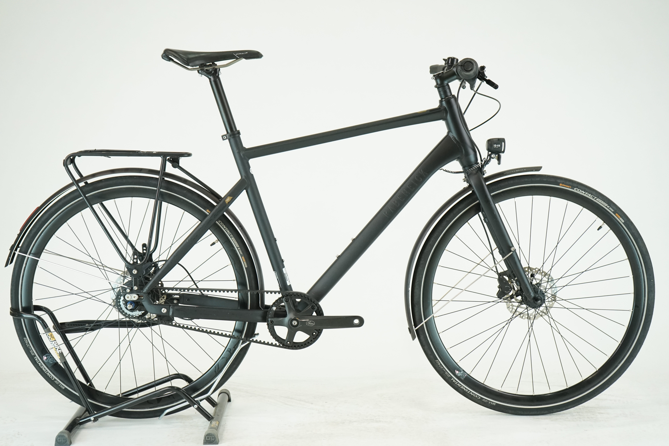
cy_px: 223
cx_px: 334
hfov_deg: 36.9
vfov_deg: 25.1
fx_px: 1003
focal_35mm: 54
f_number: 5.6
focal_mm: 54
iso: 1600
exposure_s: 1/200
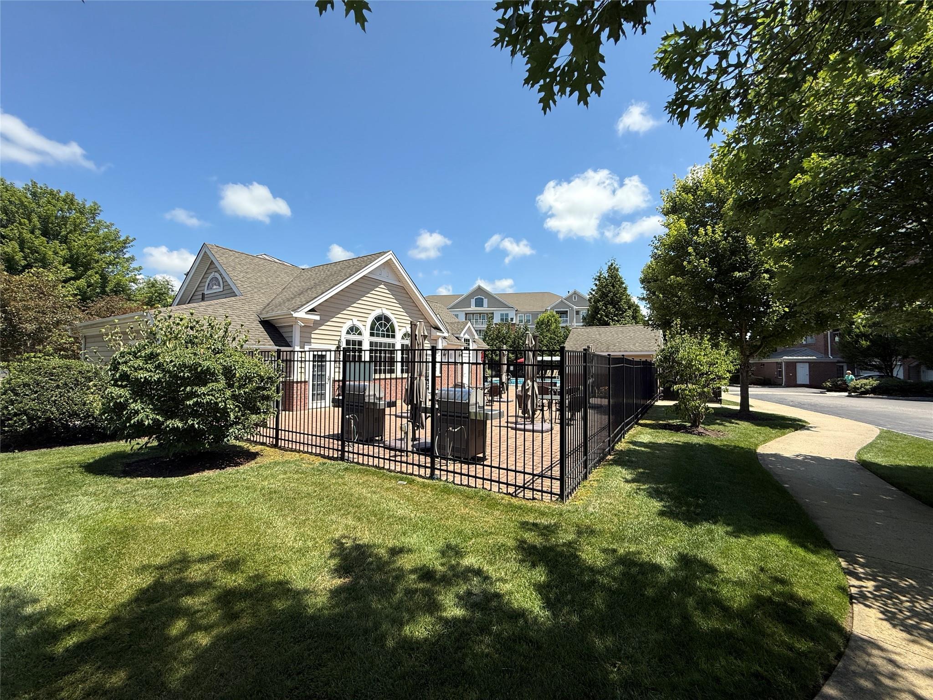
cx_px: 466
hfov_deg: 102.1
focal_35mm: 14
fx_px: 377
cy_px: 350
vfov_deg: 85.7
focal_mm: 2.22
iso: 50
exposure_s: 1/1848
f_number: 2.2
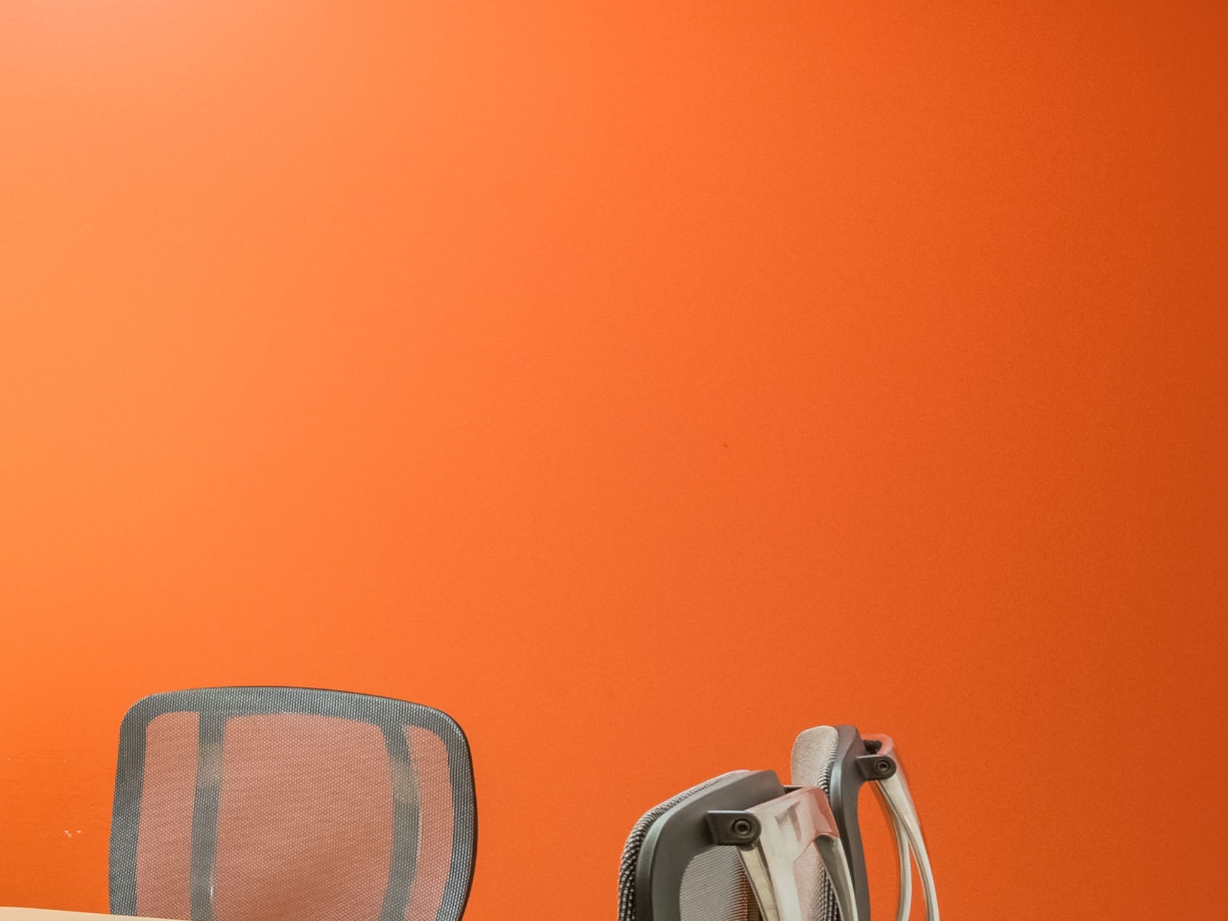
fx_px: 2342
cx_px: -648
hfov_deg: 23.2
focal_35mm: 66
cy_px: 560
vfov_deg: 22.2
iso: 400
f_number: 11
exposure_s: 1/20
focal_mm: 16
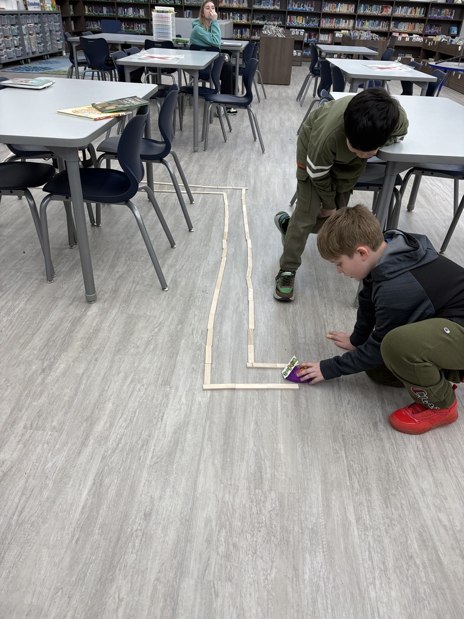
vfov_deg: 67.3
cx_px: 232
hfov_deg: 53.1
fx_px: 465
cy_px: 310
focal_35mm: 26
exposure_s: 1/120
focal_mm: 5.96
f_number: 1.6
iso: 100
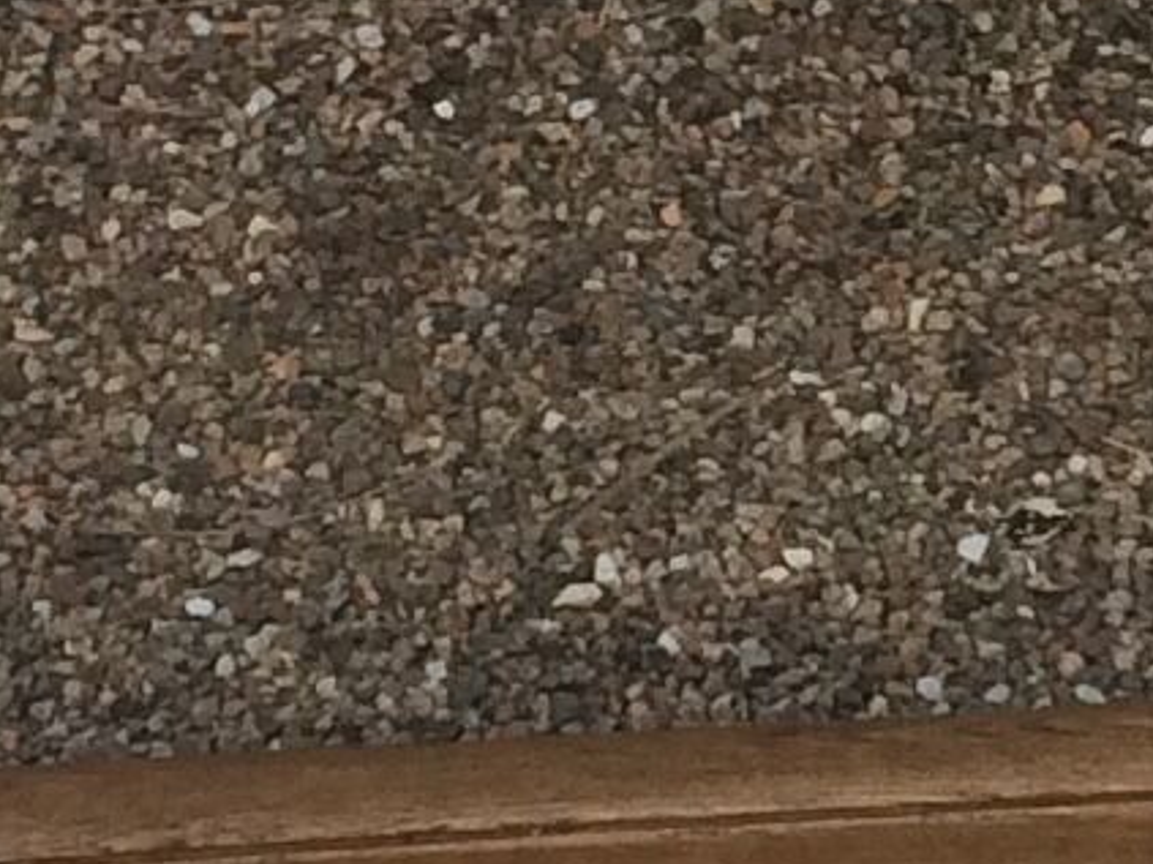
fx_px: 7459
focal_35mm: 224
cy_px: 117
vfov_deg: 6.6
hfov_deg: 8.8
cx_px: 1297
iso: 32
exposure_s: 1/50
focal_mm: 4.15
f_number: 2.2
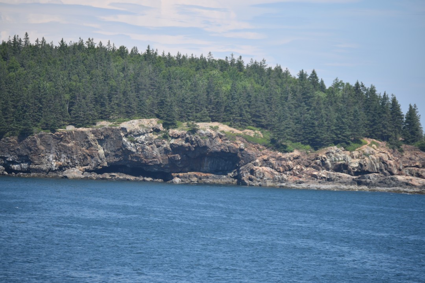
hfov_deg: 10.2
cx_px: 212
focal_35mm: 202
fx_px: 2390
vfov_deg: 6.8
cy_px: 142
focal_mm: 135
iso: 100
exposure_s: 1/640
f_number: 5
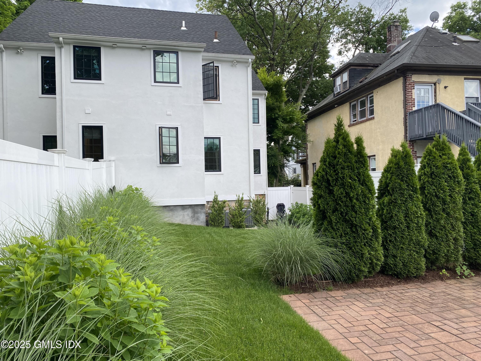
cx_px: 240
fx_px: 361
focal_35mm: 26
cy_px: 180
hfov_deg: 67.3
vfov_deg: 53.1
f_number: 1.8
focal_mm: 4.25
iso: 32
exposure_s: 1/742
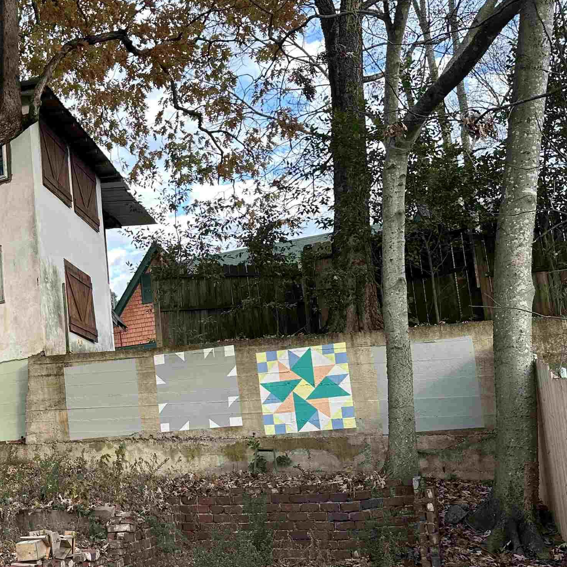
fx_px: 815
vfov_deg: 37.7
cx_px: 16
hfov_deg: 35.2
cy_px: 400
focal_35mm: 44
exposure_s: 1/255
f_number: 1.78
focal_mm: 6.86
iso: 80
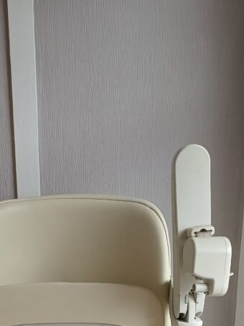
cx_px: 68
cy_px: 352
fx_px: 535
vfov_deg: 30.5
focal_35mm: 57
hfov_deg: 25.4
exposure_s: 1/50
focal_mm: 4.65
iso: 100
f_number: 1.8
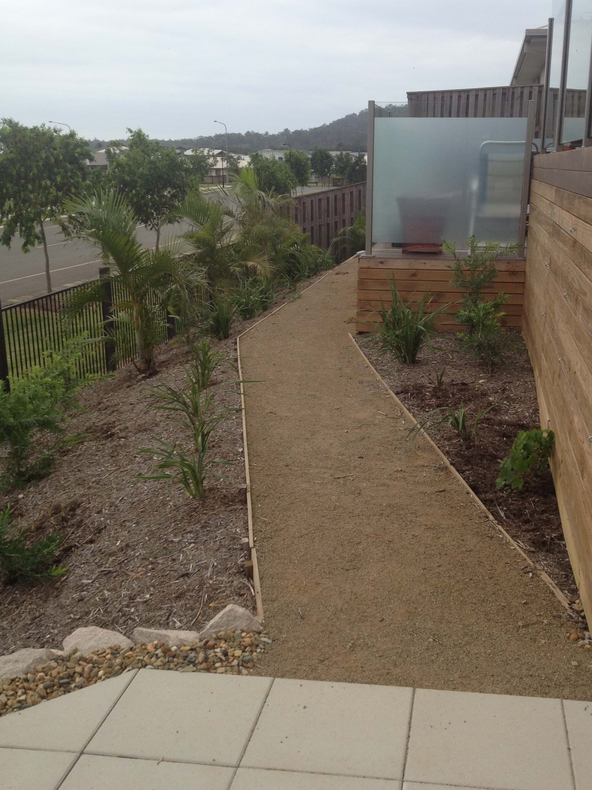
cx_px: 350
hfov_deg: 34.3
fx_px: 958
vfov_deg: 44.8
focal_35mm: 42
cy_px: 395
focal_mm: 4.28
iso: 50
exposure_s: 1/836
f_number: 2.4
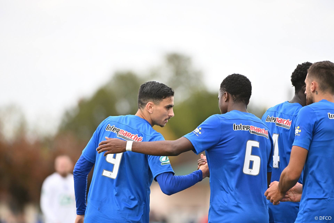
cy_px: 112
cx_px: 167
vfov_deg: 3.4
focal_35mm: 400
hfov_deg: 5.2
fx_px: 3711
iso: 1250
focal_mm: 400
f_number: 4
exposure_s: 1/1000
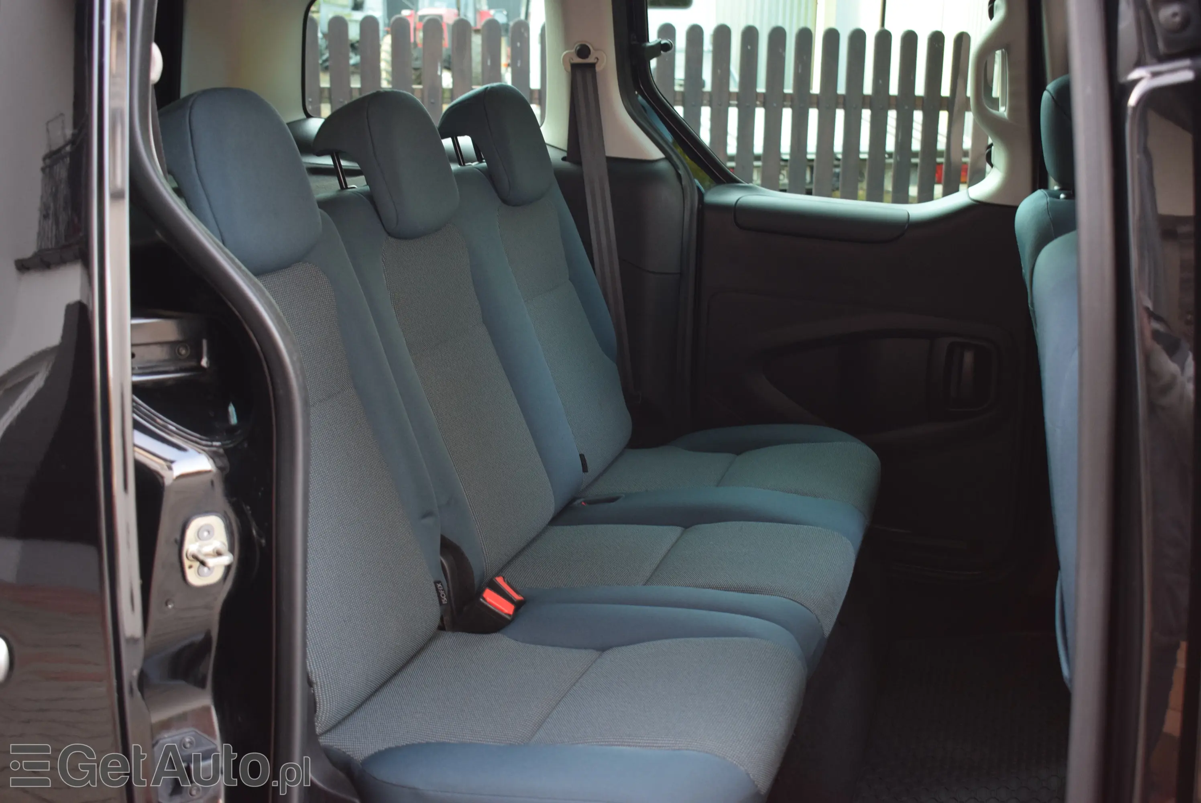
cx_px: 600
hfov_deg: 47.9
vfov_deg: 33.1
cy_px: 402
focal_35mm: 40
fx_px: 1352
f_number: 4
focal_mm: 27
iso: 1100
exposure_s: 1/60
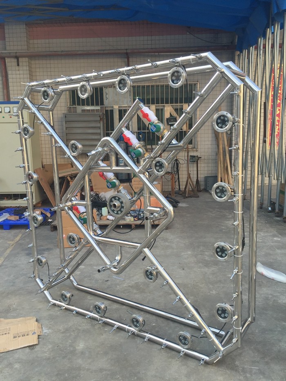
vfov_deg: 61.7
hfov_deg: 48.2
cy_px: 190
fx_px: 319
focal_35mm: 29
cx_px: 143
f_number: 2.2
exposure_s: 1/244
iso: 32
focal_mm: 4.15
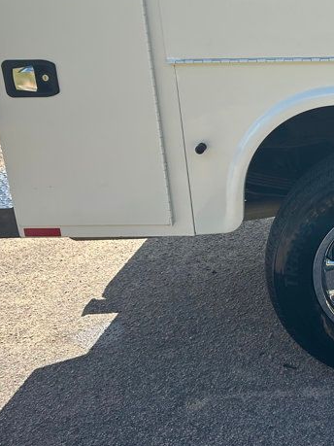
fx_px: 747
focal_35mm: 58
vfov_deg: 32.8
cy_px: 131
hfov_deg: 23.1
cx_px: 404
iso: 50
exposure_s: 1/2299
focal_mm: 5.7
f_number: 1.5
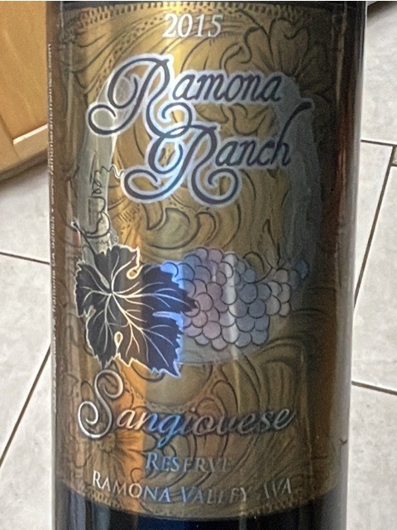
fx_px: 459
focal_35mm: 30
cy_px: 265
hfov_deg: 46.8
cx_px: 198
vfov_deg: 60.0
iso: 400
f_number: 2.4
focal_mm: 1.54
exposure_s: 1/60
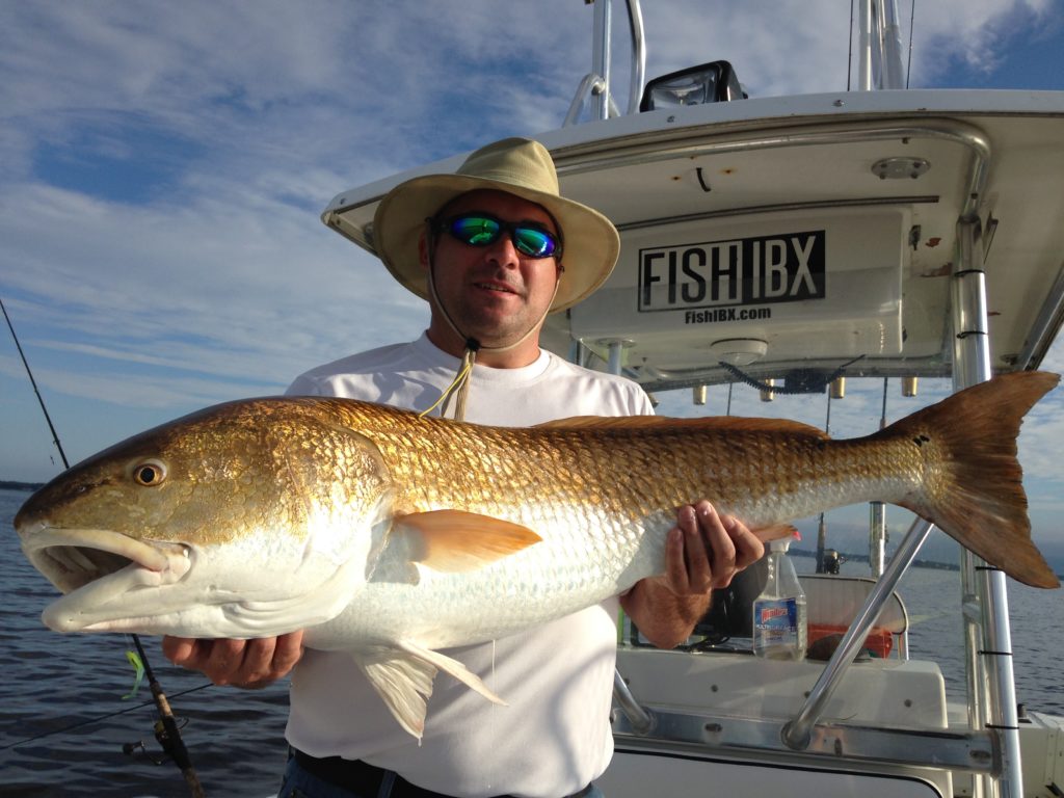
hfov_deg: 55.4
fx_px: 1014
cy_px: 399
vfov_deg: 42.9
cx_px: 532
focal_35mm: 33
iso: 50
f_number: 2.4
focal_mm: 4.12
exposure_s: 1/2358
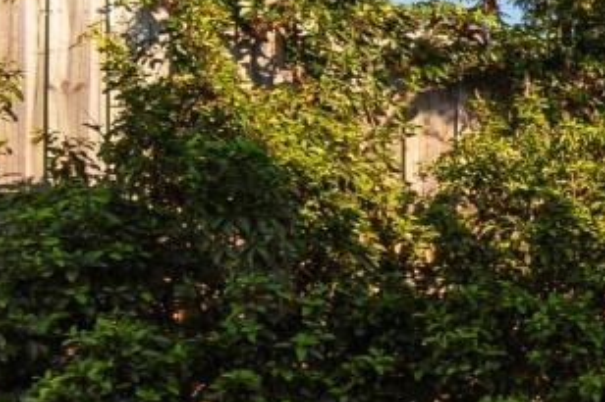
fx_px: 1327
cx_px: 1503
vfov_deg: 16.6
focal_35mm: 79
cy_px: 463
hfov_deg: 14.5
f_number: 5
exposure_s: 1/100
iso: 100
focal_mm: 10
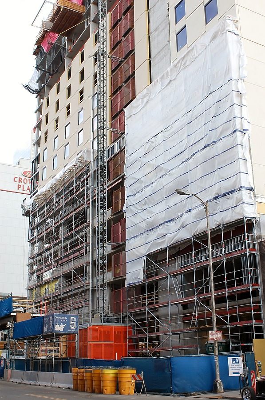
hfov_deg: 31.8
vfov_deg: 46.5
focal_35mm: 42
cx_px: 132
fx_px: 465
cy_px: 200
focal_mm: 28
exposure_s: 1/125
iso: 400
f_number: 9
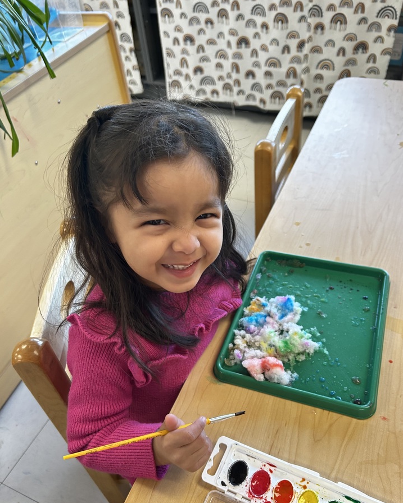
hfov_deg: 49.9
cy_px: 277
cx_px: 215
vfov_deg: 60.3
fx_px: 432
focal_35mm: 29
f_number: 1.5
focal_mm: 5.7
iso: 125
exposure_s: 1/85
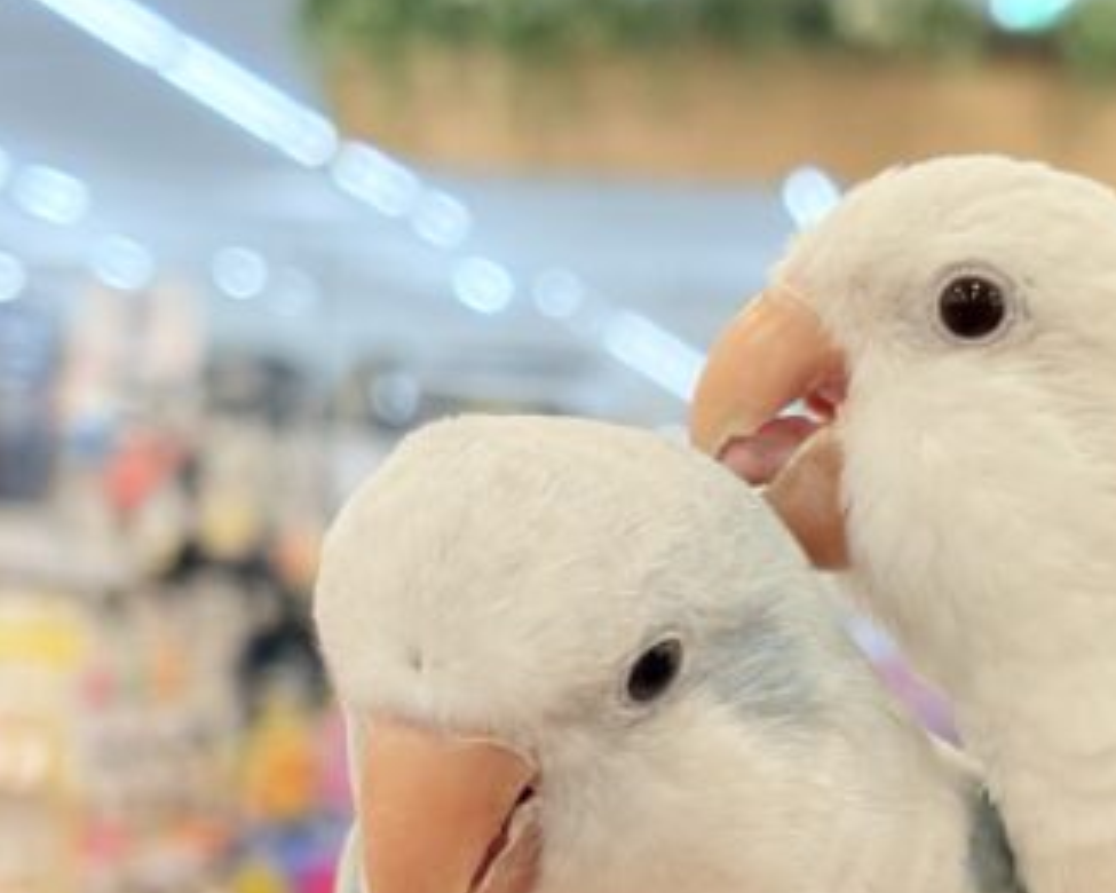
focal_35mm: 100
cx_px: 927
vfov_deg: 15.3
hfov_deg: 19.0
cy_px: 728
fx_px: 3303
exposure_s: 1/100
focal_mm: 5.96
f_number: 1.6
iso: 80
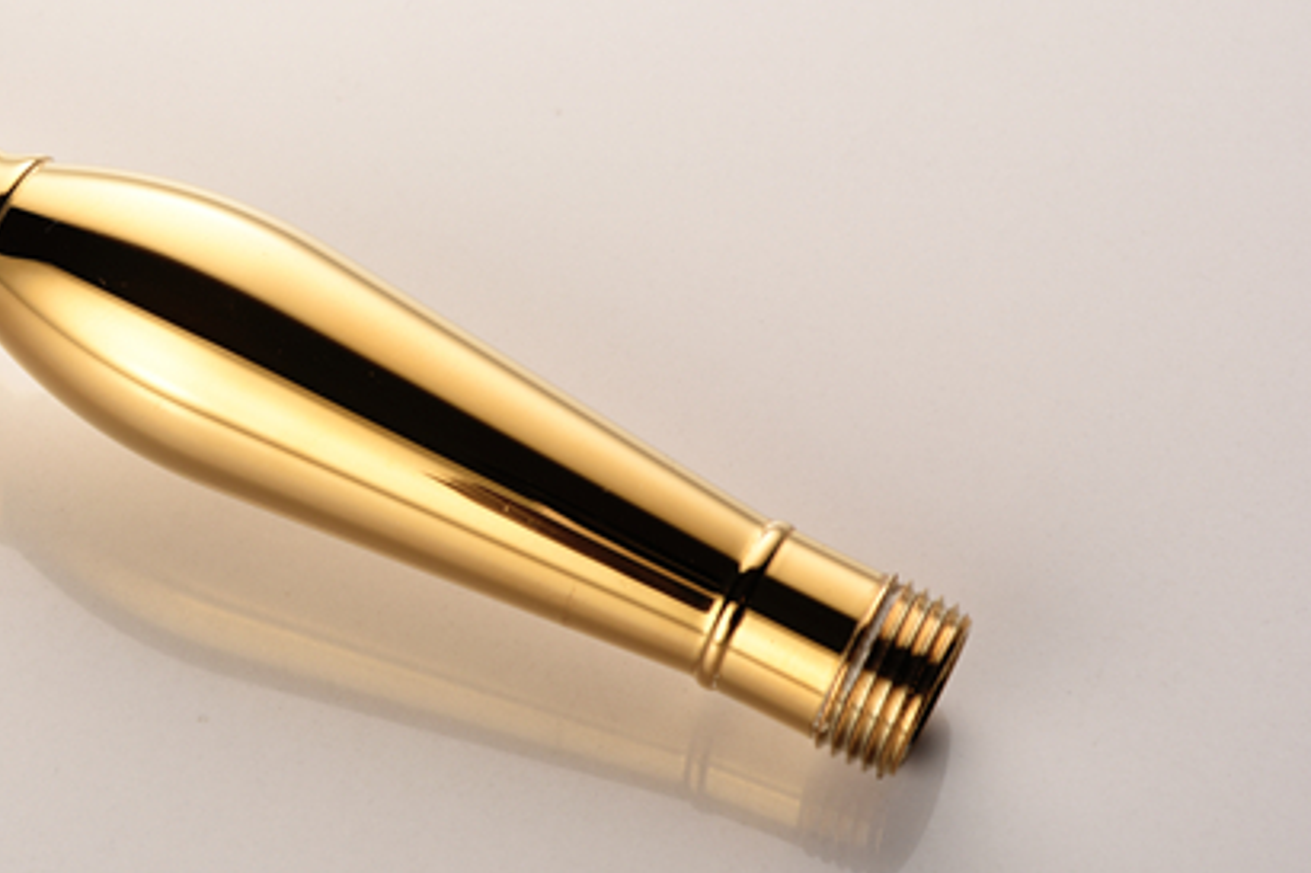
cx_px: 77
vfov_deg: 11.7
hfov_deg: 17.2
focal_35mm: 117
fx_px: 4259
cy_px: 251
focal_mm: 60
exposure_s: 1/160
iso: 100
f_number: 10
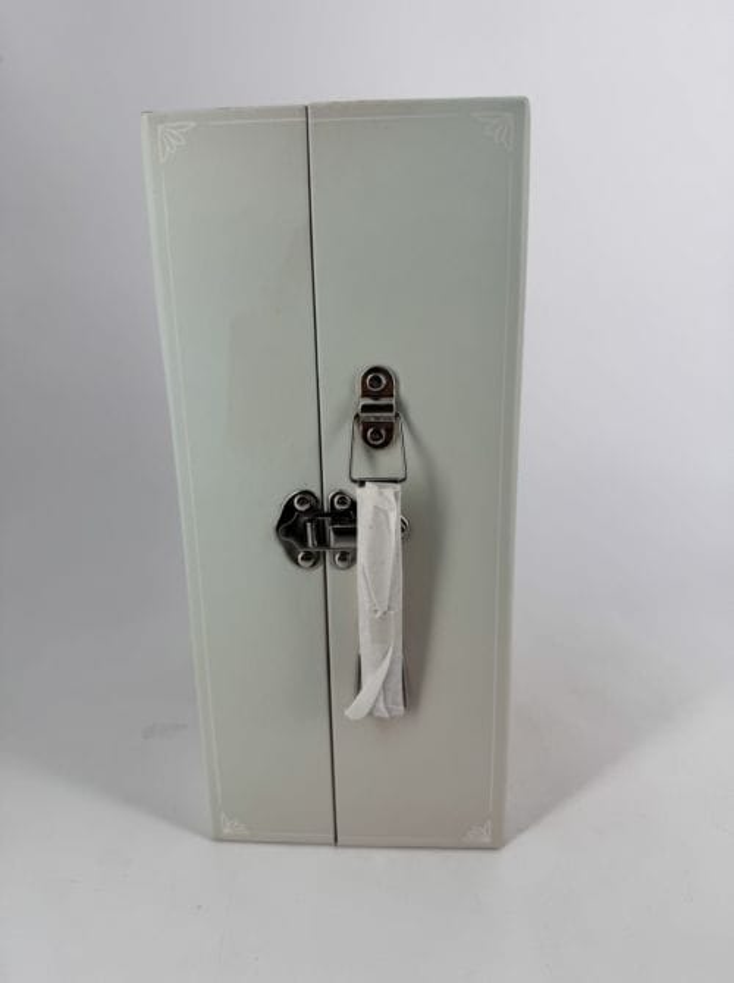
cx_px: 367
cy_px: 492
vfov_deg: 71.7
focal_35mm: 24
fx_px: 680
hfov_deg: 56.7
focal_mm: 6.76
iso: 80
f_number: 1.78
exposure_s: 1/1131
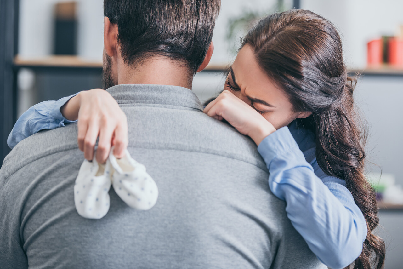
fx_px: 1299
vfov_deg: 11.8
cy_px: 134
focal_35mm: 116
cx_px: 202
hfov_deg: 17.6
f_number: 2.8
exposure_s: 1/200
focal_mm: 116
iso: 250
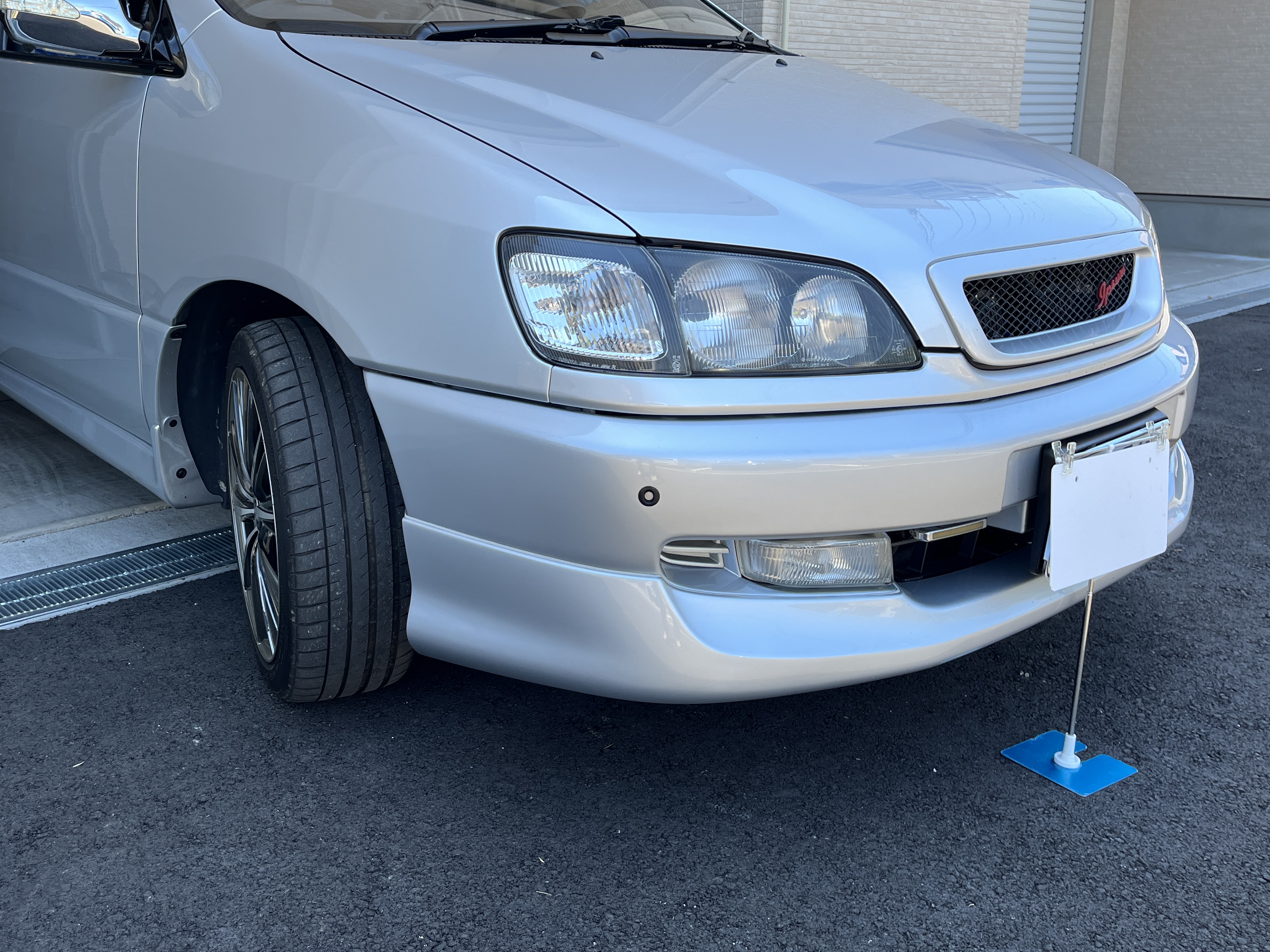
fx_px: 1211
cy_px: 361
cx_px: 471
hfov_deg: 54.7
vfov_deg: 42.6
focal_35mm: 33
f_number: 1.6
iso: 50
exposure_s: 1/558
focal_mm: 5.1
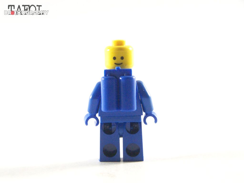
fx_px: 740
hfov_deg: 18.7
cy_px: 92
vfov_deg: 14.1
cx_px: 122
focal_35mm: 105
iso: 400
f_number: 3.2
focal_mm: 17.5
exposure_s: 1/60
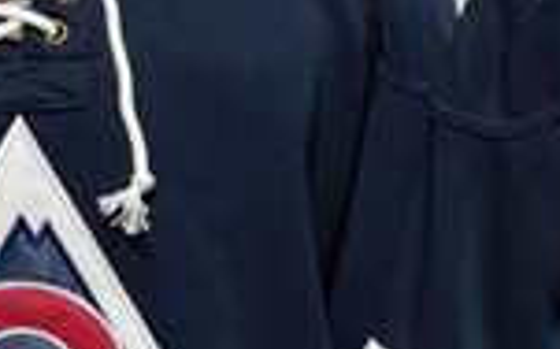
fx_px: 1738
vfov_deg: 11.4
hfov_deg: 18.0
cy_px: 303
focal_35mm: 114
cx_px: 501
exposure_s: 1/33.3
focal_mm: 5.42
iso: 554
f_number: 1.89
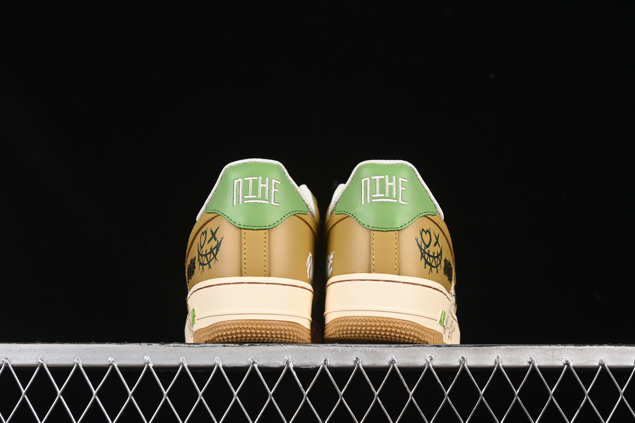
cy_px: 212
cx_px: 318
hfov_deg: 27.0
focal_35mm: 75
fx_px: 1323
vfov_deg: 18.2
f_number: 7.1
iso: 160
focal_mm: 50
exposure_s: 1/80
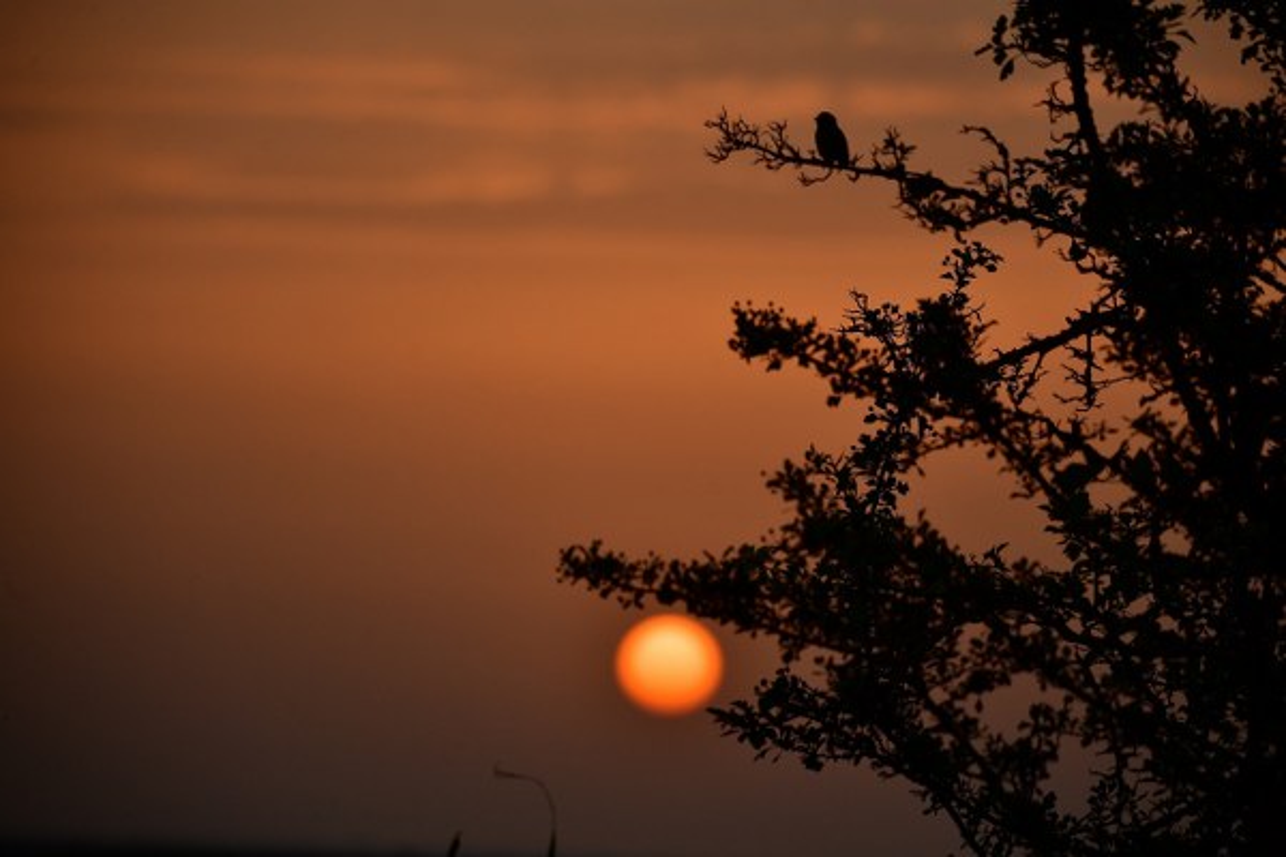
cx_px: 643
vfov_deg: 5.7
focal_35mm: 240
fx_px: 8573
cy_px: 428
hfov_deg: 8.6
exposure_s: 1/1250
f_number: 6
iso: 400
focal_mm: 240
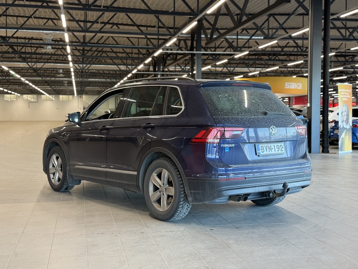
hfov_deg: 39.7
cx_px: 179
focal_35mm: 48
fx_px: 496
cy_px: 134
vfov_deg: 30.3
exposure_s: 1/91
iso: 200
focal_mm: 6.76
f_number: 1.78
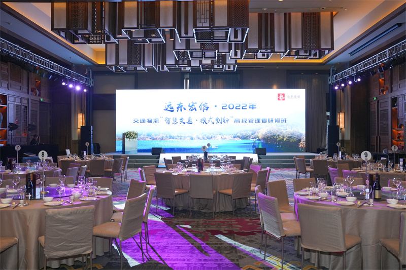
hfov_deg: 59.3
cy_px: 135
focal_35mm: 32
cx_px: 203
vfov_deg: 41.6
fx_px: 356
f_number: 4.5
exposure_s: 1/200
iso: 1600
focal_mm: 31.6
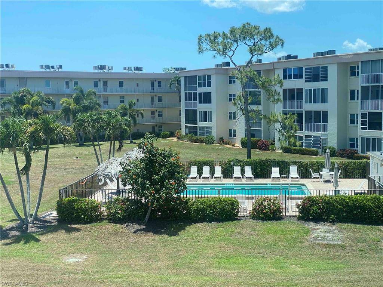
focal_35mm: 52
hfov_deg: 36.8
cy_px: 144
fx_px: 575
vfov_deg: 28.0
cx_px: 192
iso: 20
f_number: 2
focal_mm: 6
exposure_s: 1/564
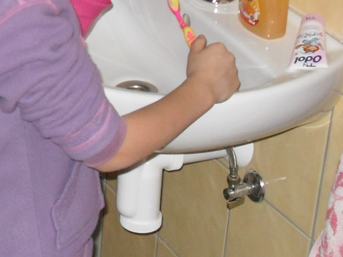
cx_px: -62
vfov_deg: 13.3
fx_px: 1099
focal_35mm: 111
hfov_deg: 17.0
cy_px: 59
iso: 200
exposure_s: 1/45
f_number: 2.8
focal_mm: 6.2
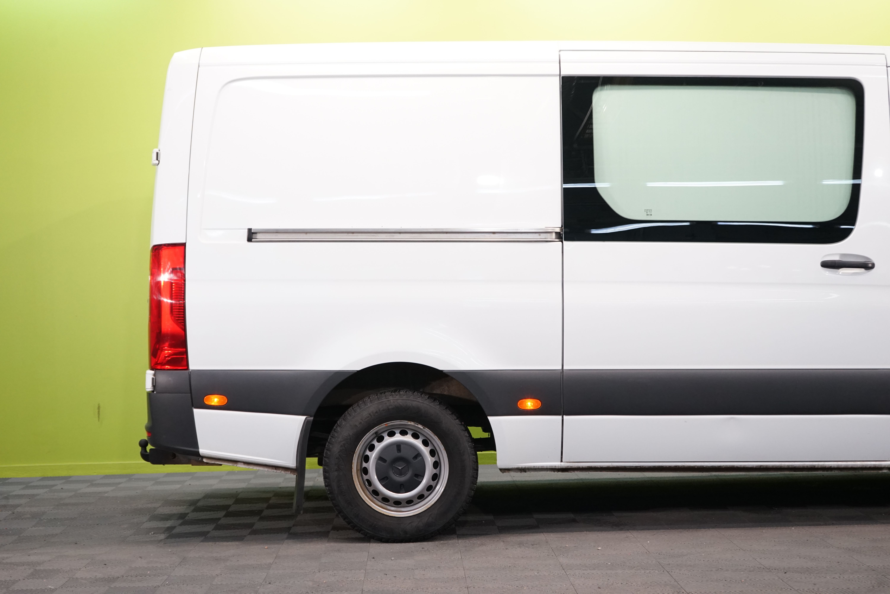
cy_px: 297
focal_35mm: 54
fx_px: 1335
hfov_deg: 36.9
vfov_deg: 25.1
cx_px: 445
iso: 2000
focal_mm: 54
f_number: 5.6
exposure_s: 1/125
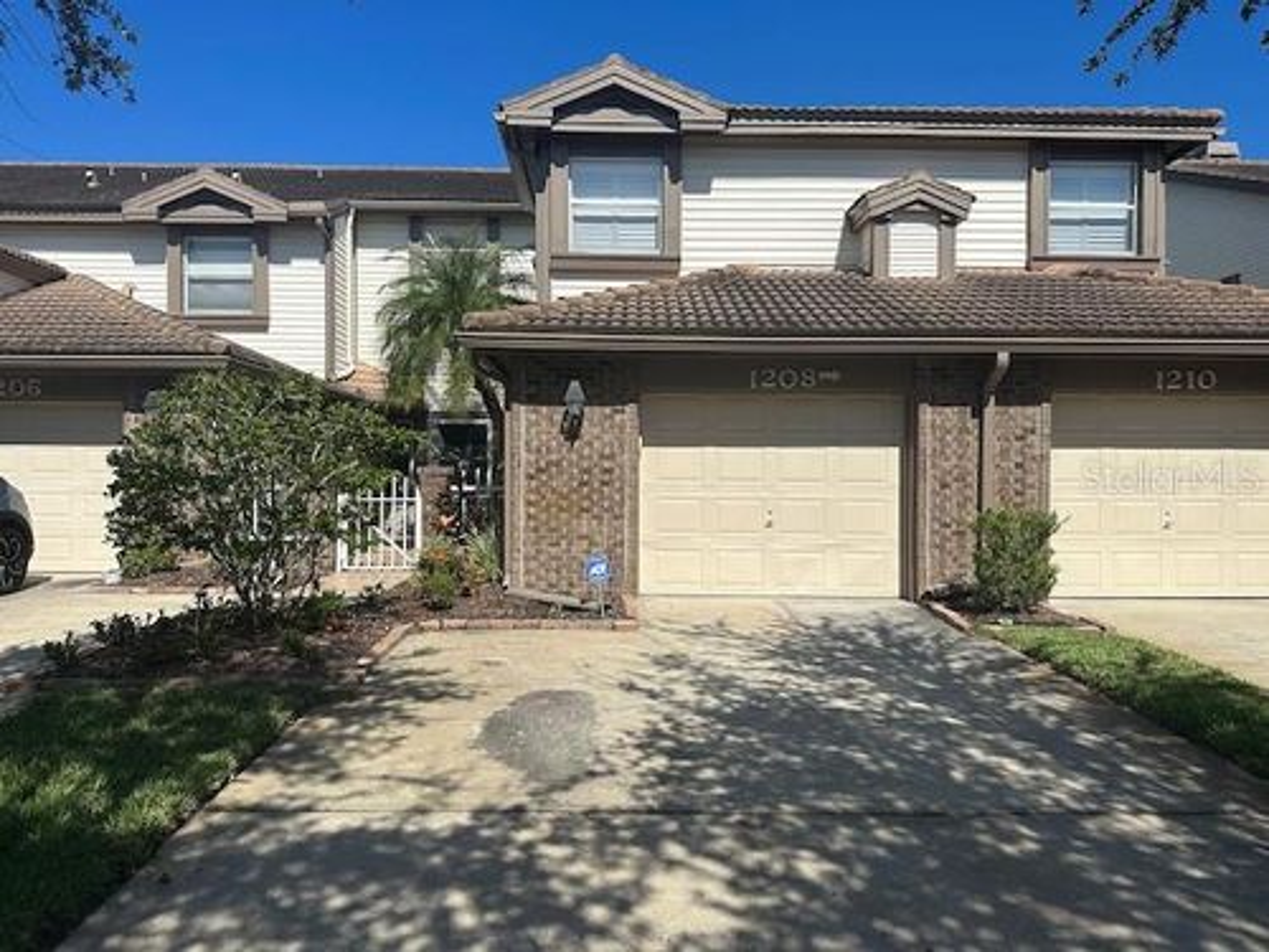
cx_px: 634
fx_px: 880
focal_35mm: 24
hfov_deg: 71.6
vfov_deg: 56.8
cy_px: 476
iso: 80
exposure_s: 1/7576
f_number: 1.78
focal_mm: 6.86
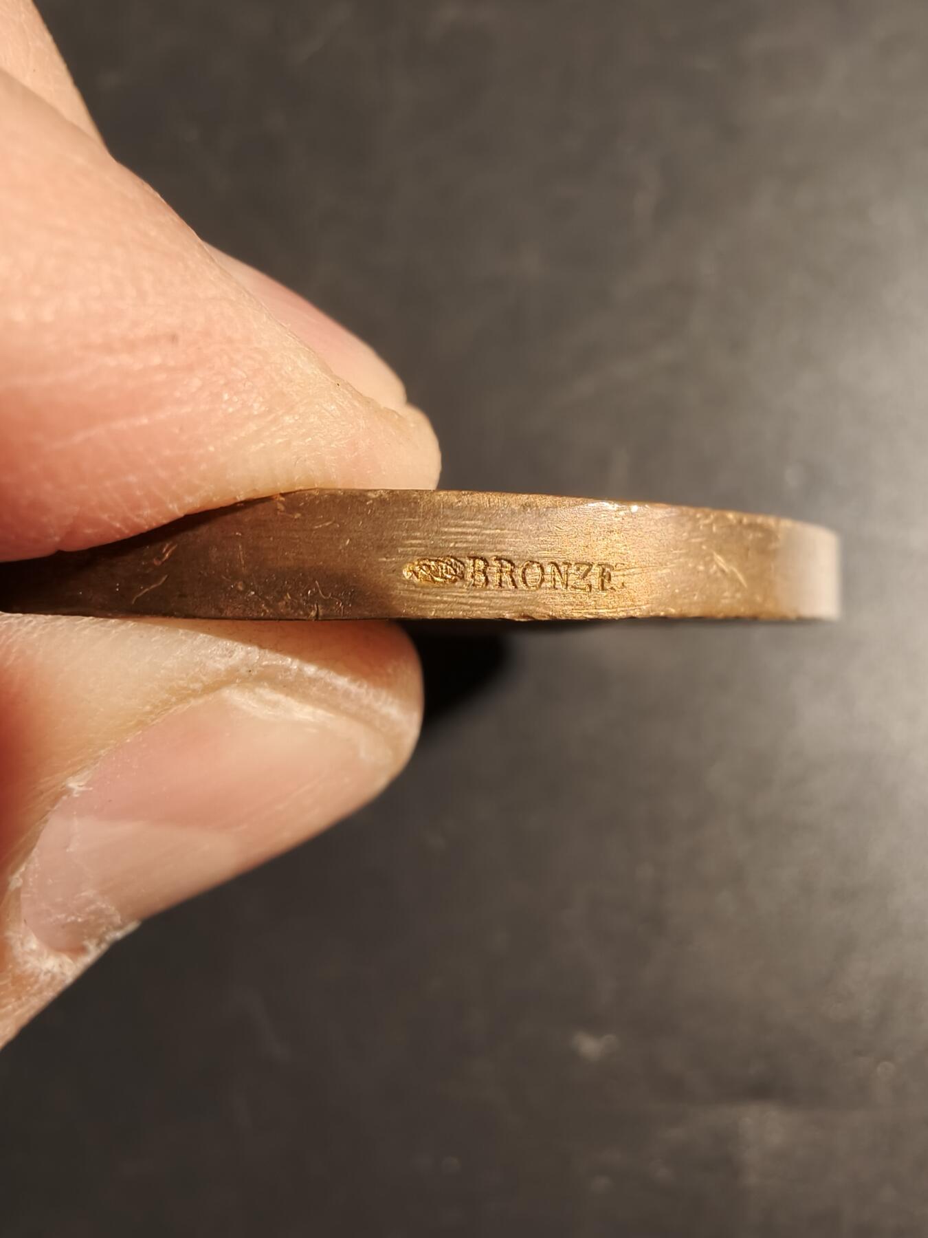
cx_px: 464
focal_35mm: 23
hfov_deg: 58.9
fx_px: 822
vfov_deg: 73.9
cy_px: 619
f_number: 2
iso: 200
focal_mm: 2.32
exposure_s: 1/50
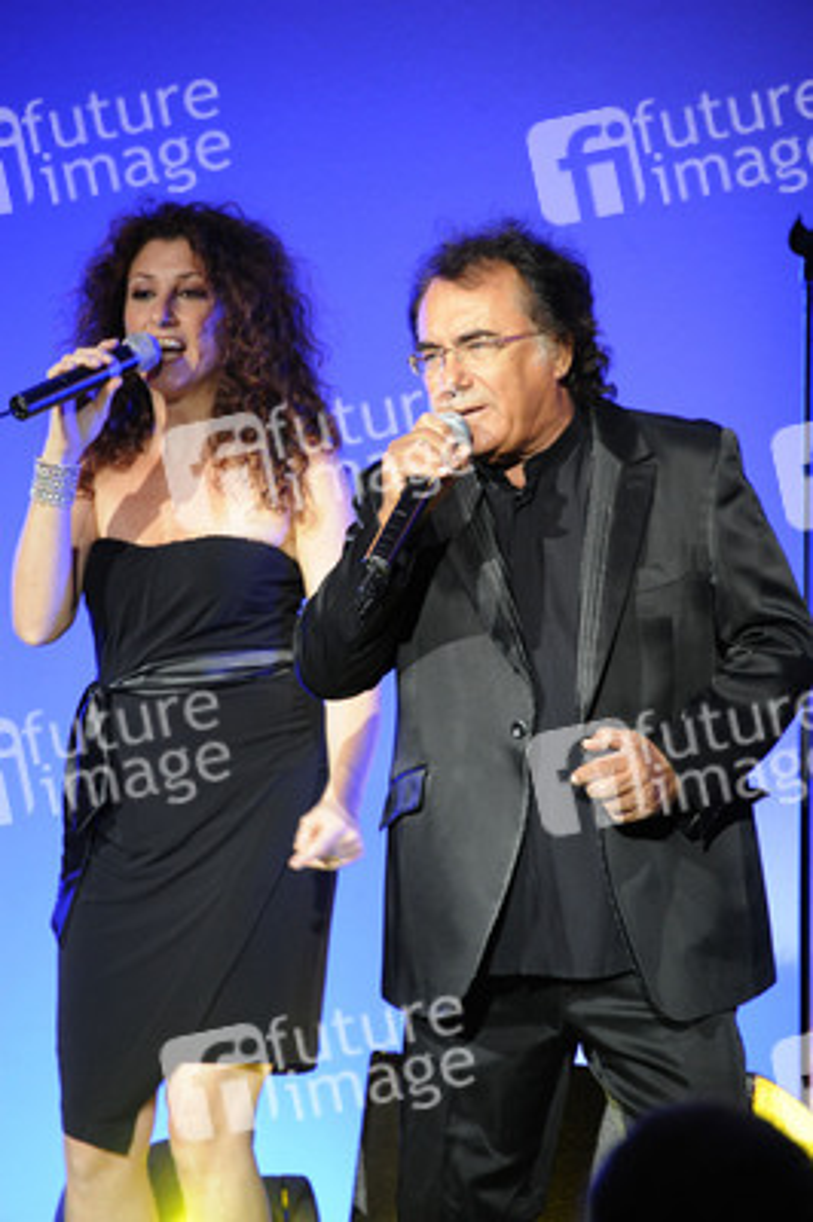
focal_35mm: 250
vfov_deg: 8.2
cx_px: 406
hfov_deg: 5.5
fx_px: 8483
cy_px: 611
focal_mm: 250
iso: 4000
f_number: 5.6
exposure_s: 1/80
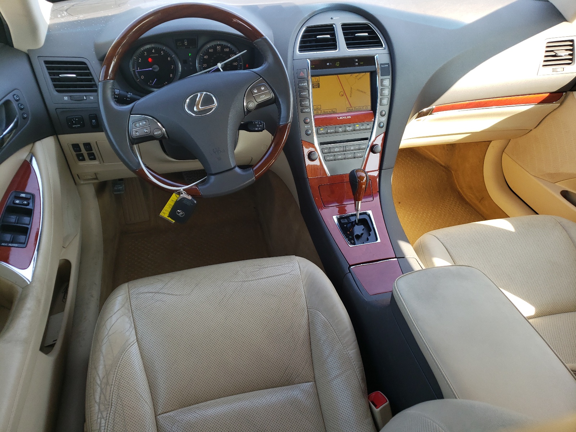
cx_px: 288
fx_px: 433
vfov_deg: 53.1
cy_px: 216
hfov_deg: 67.3
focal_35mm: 26
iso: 50
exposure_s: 1/189
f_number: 1.5
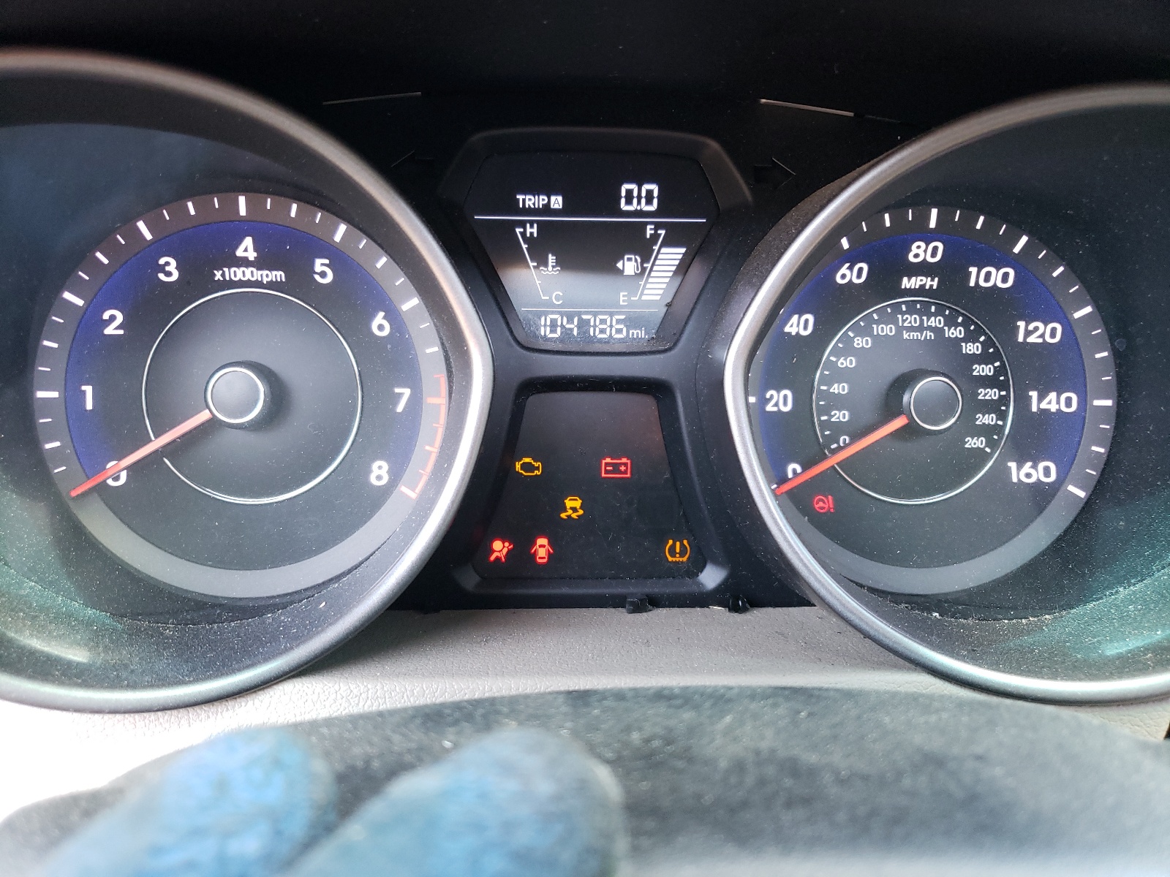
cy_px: 438
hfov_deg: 67.3
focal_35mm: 26
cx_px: 585
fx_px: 879
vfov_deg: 53.1
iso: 135
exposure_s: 1/60.2
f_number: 1.5
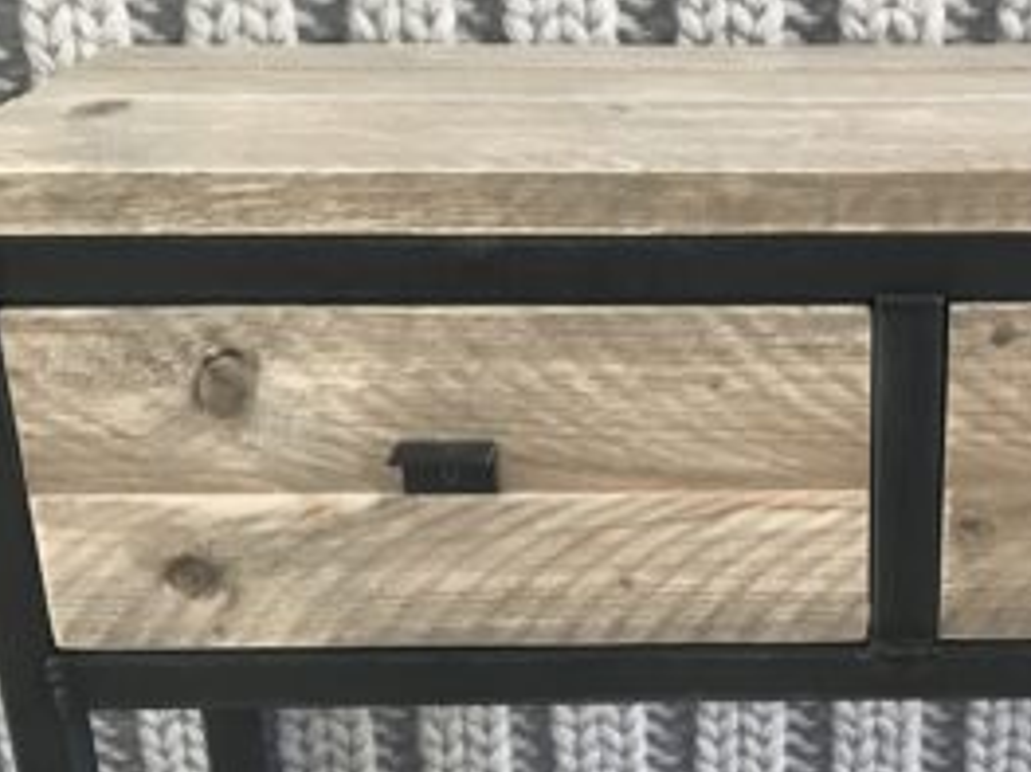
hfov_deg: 29.4
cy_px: 607
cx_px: 855
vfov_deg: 22.6
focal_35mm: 64
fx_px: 1905
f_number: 1.8
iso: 50
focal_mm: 3.99
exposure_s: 1/17
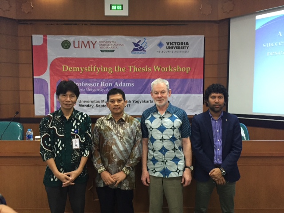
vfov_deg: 48.2
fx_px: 238
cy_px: 106
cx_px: 142
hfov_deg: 61.7
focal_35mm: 29
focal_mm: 4.15
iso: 250
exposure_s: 1/33
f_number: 2.2
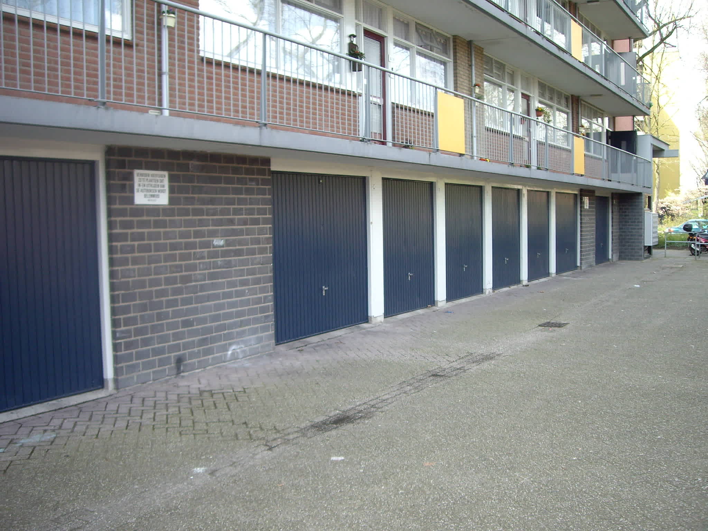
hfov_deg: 49.0
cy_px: 266
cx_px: 354
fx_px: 777
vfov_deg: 37.7
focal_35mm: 38
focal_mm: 6.2
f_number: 2.7
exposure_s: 1/200
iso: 100
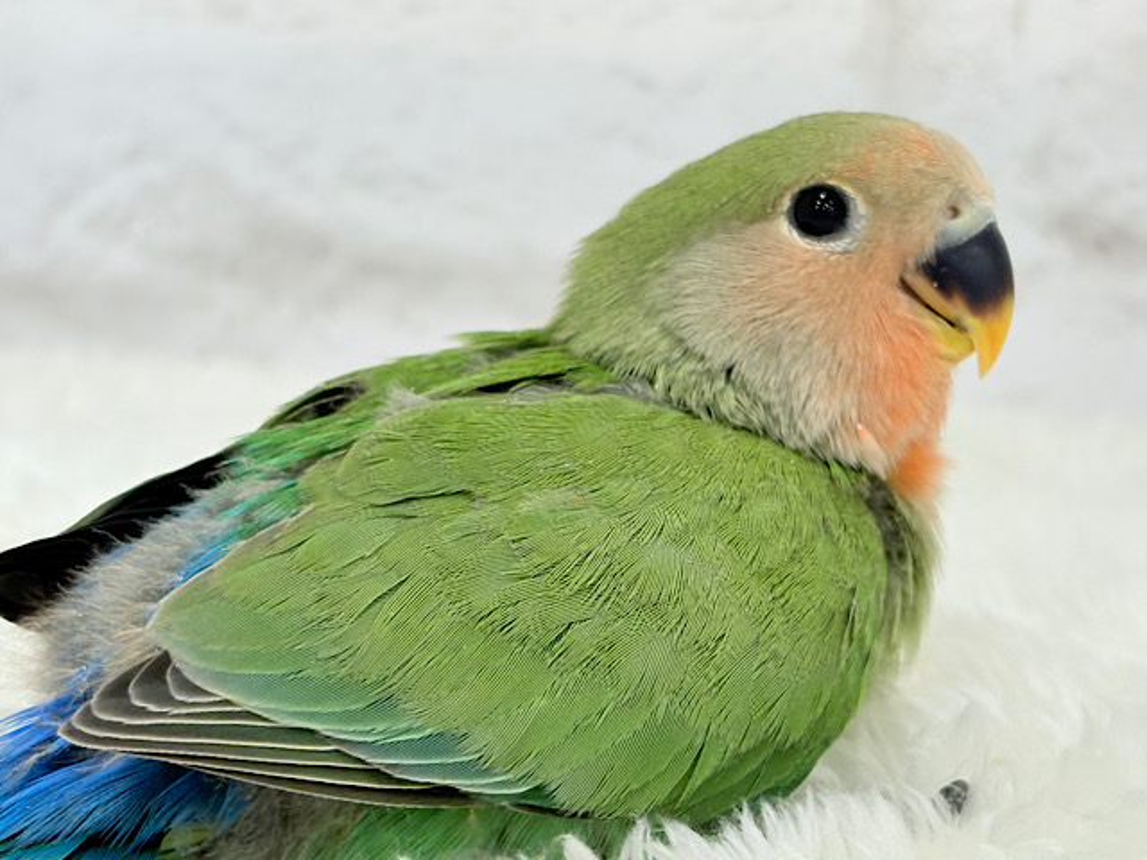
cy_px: 430
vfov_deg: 28.0
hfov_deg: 36.8
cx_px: 574
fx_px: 1723
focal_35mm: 52
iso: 100
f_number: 1.6
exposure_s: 1/100
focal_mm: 5.96
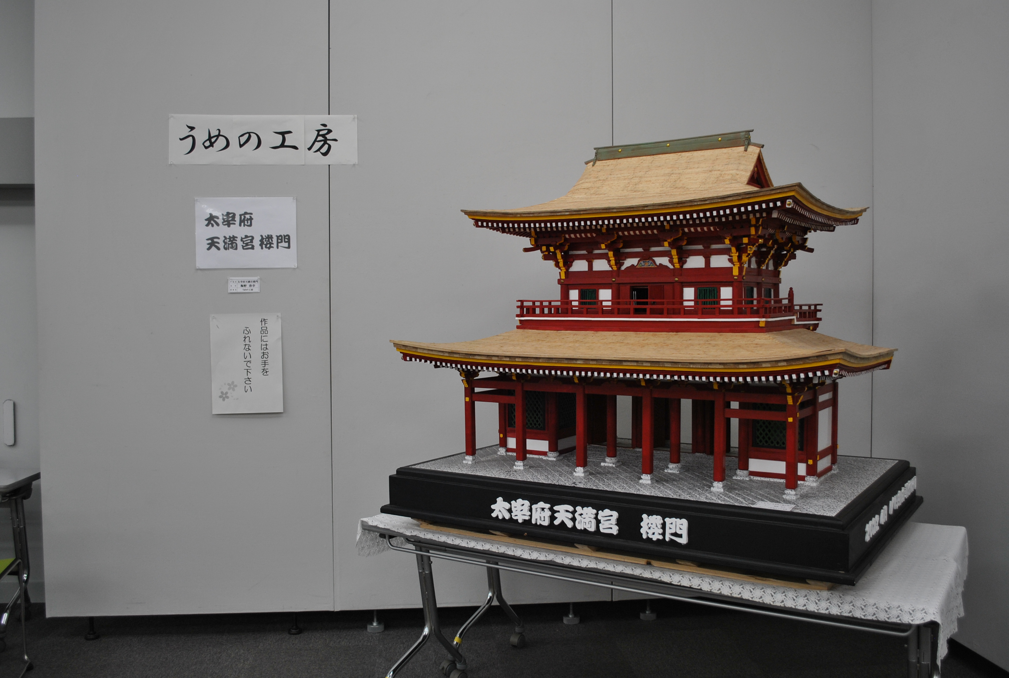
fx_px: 843
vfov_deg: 43.8
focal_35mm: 30
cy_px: 339
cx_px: 504
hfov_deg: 61.8
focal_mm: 20
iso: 200
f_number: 3.8
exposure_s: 1/30
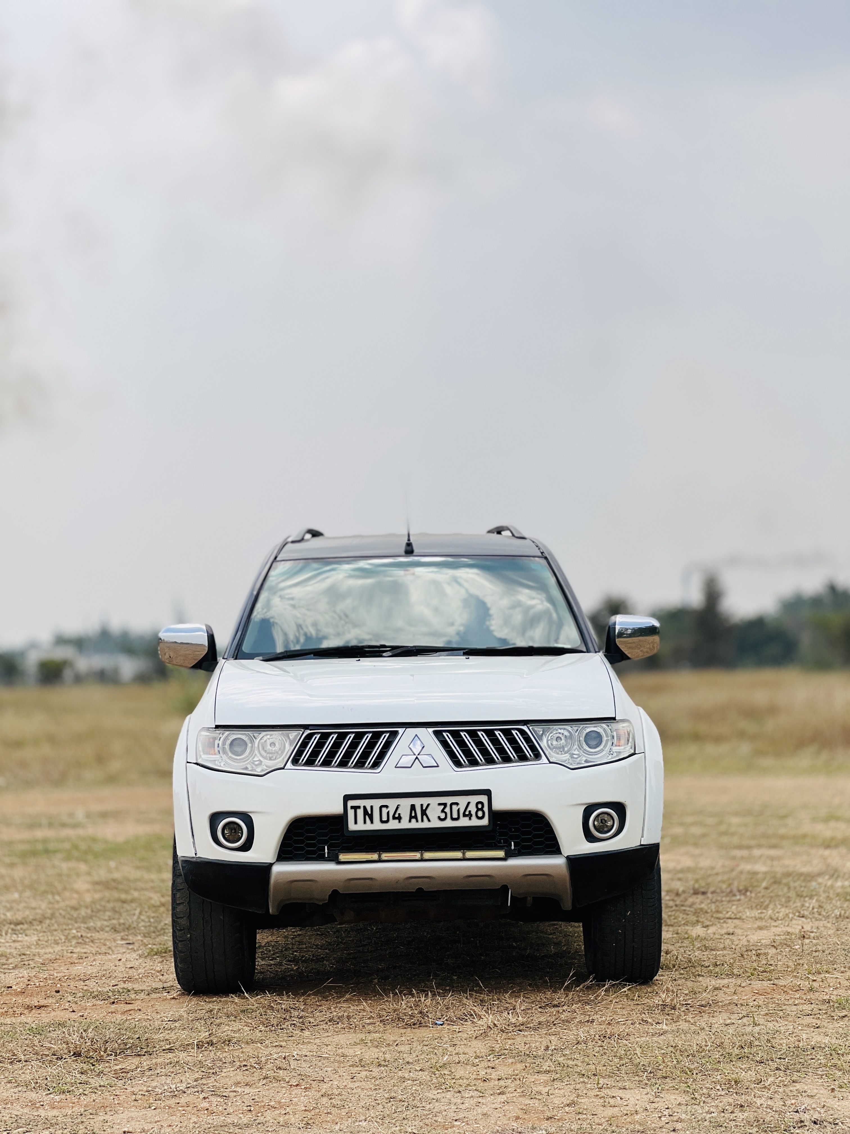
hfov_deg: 19.1
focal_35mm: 77
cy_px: 567
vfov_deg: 25.3
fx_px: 2521
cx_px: 425
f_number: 2.8
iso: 32
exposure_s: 1/619
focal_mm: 9
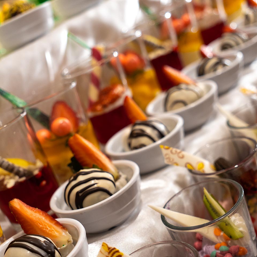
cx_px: 128
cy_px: 163
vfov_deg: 33.3
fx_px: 426
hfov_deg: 33.5
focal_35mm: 51
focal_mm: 26.4
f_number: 2.8
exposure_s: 1/80
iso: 320
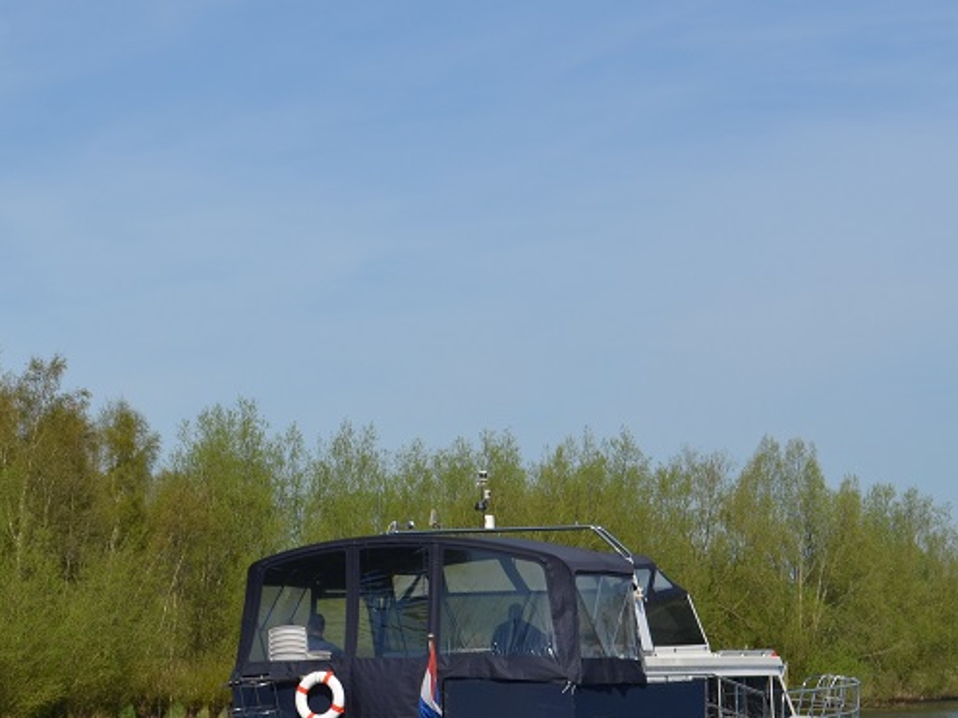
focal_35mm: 101
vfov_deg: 14.6
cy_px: 544
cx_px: 137
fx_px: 2795
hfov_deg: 19.2
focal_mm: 34
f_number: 9
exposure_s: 1/320
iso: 100
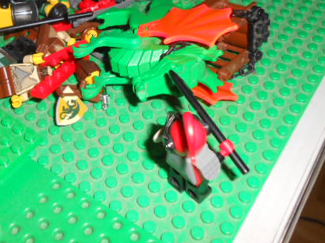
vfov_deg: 30.2
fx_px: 441
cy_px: 56
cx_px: 107
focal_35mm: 47
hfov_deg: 40.0
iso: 200
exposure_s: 1/25
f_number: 11.9
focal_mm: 5.3
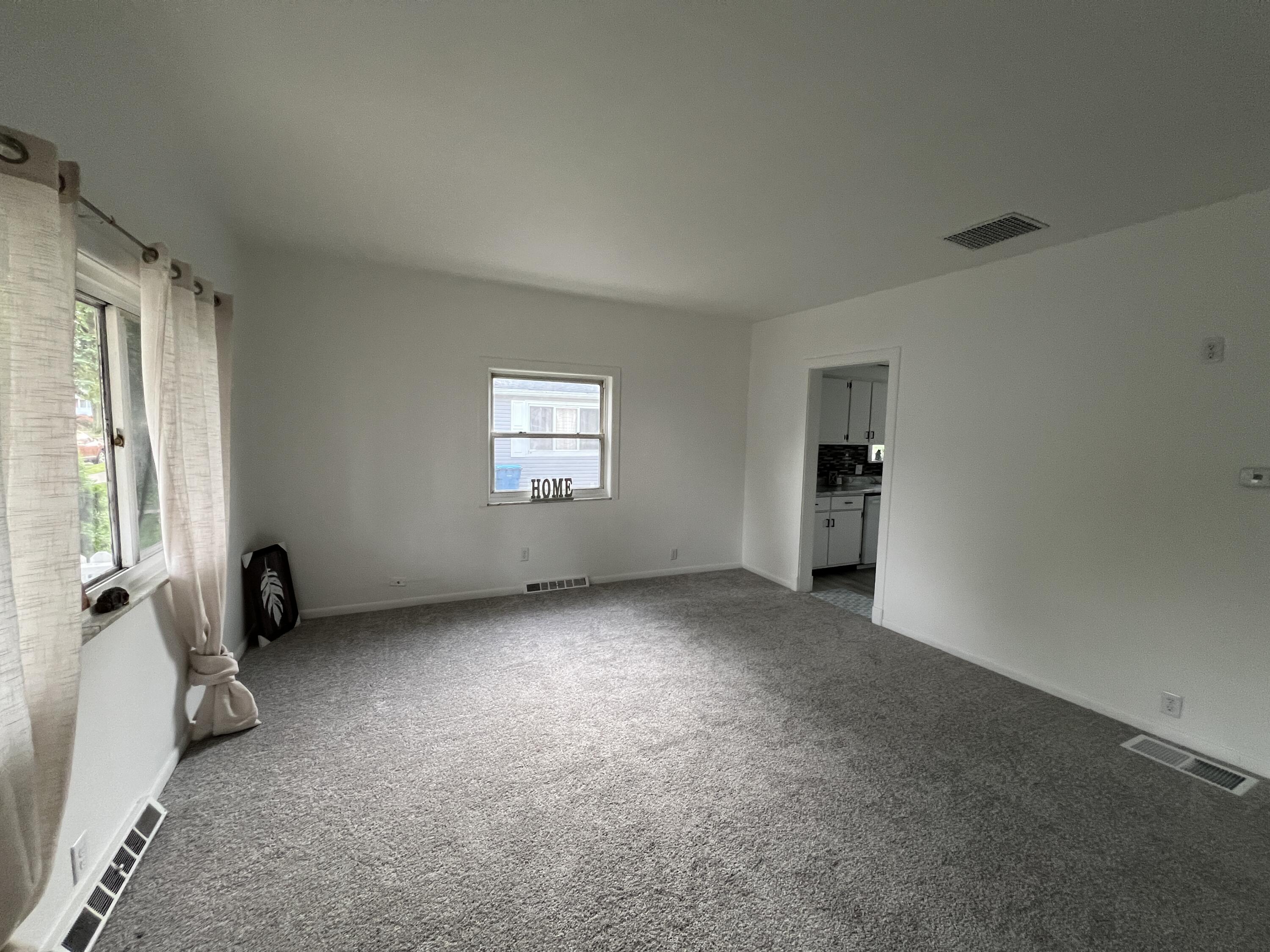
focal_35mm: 13
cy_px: 476
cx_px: 635
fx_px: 477
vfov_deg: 89.9
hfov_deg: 106.2
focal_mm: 1.57
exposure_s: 1/93
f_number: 1.8
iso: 250
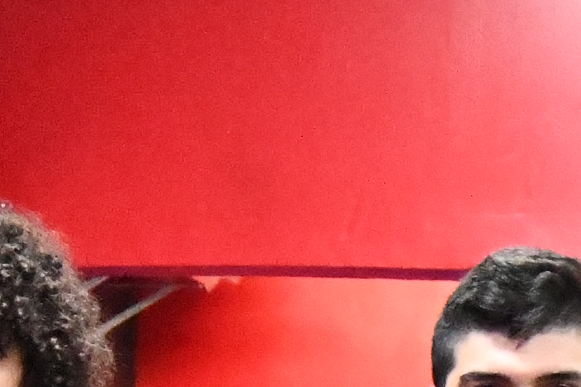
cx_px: 831
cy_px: 909
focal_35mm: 213
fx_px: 3437
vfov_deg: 6.2
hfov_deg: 9.4
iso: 14400
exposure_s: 1/200
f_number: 4
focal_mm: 26
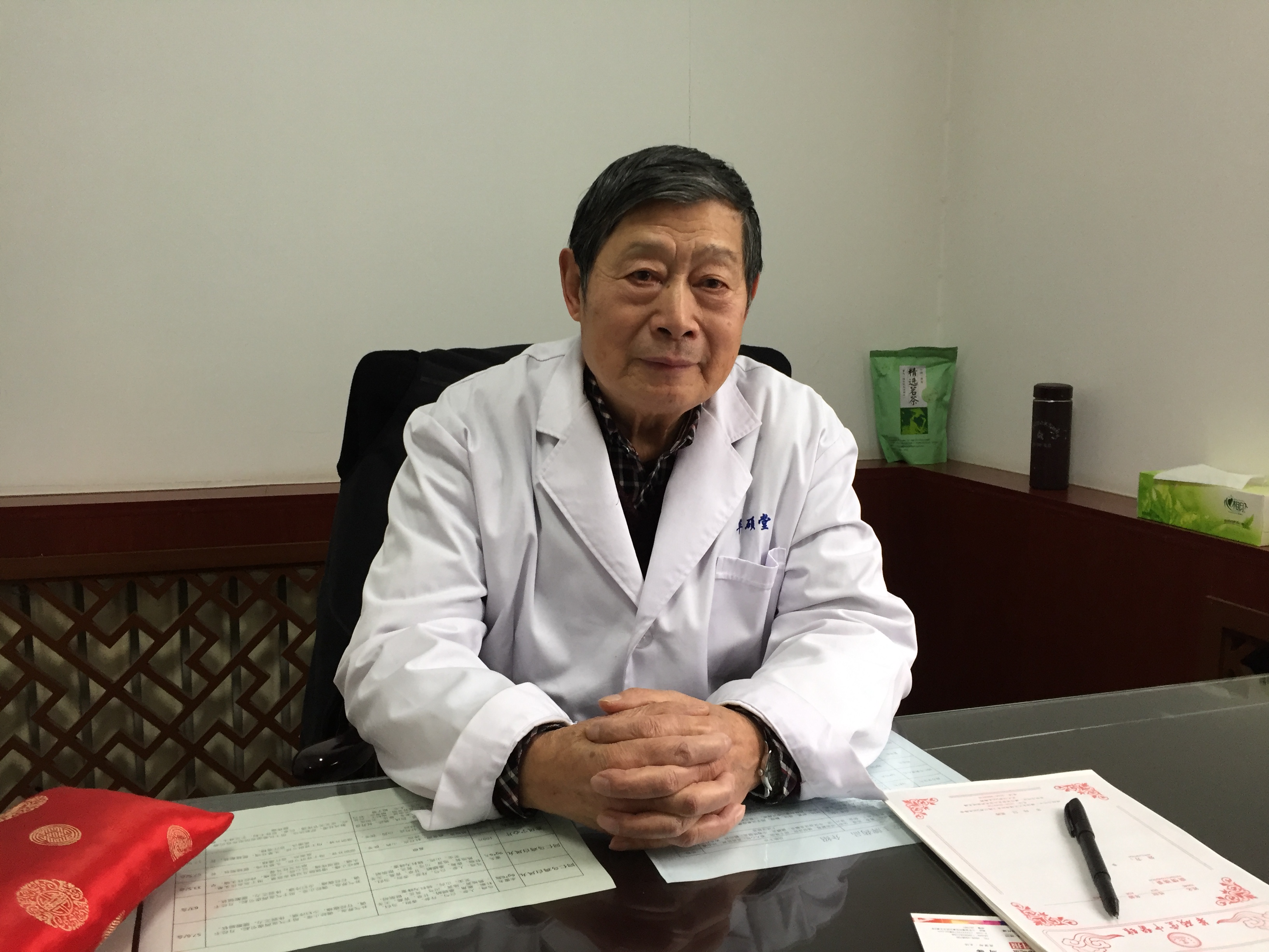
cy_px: 476
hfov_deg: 61.7
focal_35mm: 29
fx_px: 1063
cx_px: 634
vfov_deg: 48.2
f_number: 2.2
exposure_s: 1/33
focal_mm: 4.15
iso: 125
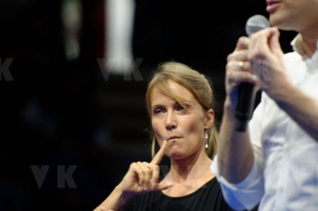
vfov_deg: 2.6
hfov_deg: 3.9
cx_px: 183
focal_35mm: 532
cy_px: 91
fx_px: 4691
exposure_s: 1/200
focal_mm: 200
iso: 1000
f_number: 2.8
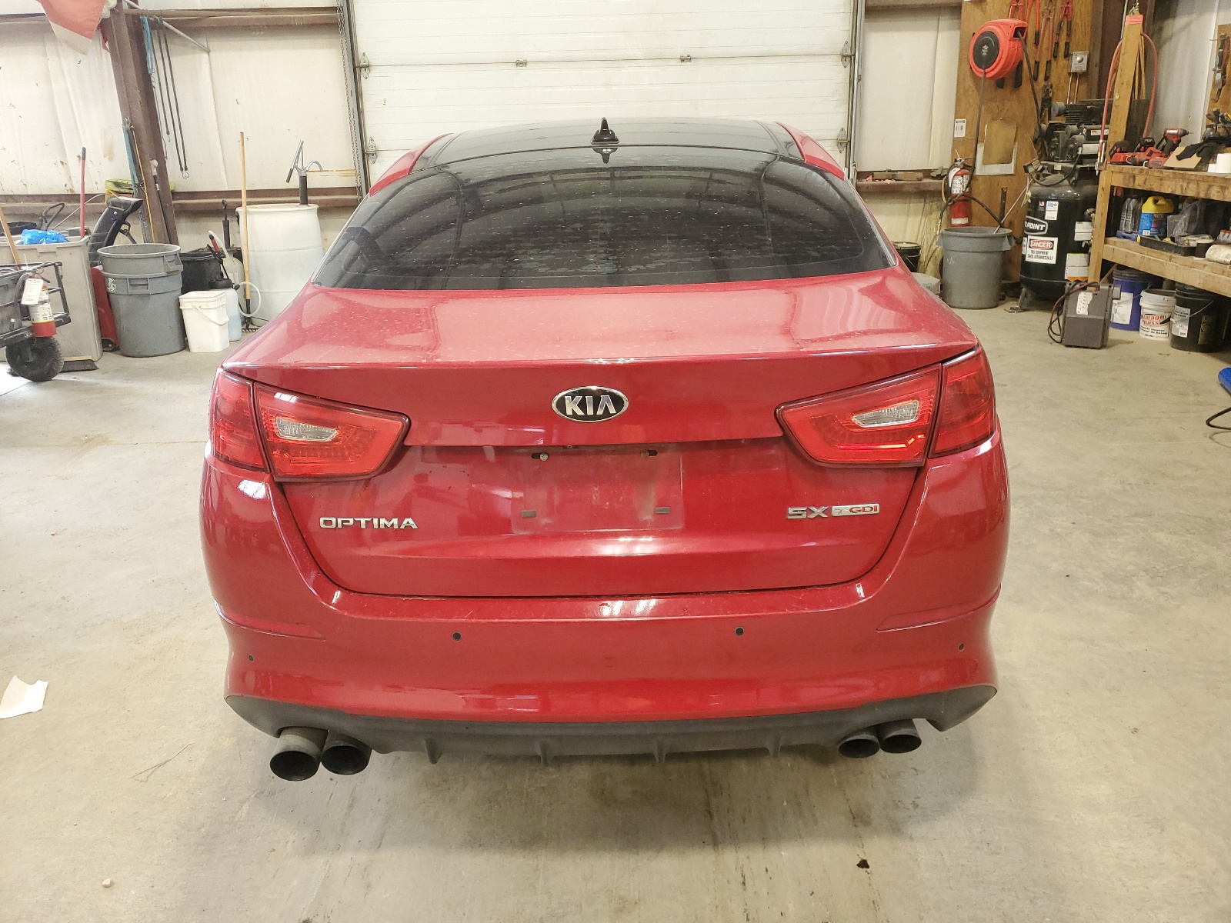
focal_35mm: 26
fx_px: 925
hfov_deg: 67.3
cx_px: 616
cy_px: 462
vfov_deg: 53.1
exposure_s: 1/60.2
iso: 156
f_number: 1.5
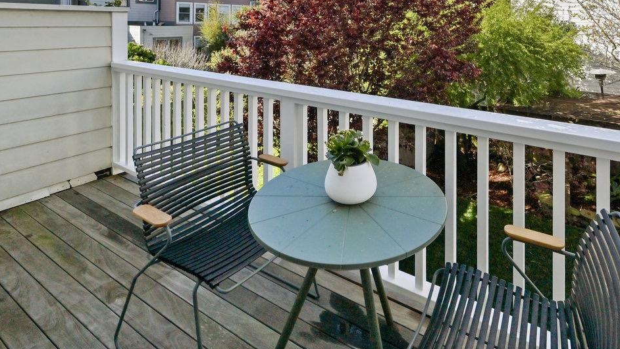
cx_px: 373
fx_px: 329
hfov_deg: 85.5
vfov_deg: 53.6
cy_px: 92
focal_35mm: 20
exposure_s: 1/2000
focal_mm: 15
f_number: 8
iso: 400
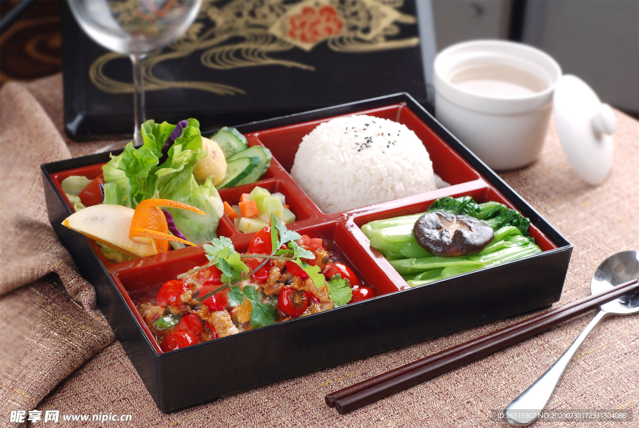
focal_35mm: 75
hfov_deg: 27.0
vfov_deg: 18.2
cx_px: 320
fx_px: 1333
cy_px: 214
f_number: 8
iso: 100
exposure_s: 1/160
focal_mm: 50
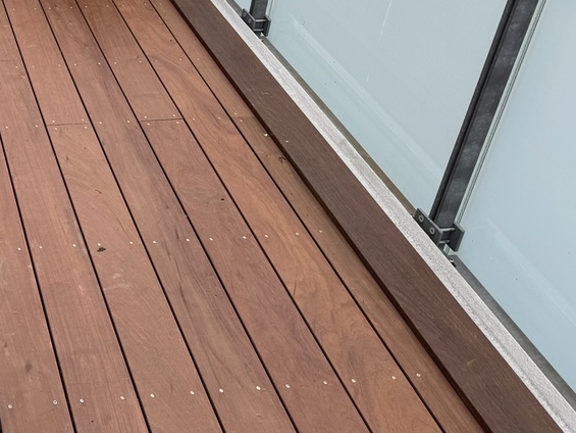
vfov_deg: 27.3
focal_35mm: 51
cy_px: 21
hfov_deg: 33.7
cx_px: -21
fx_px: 849
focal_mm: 6.86
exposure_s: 1/832
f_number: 1.78
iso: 80
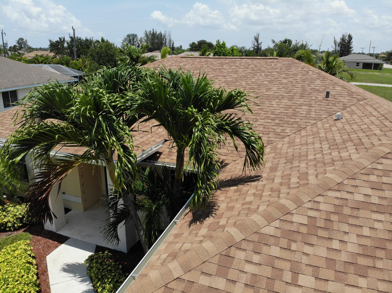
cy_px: 146
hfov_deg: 71.6
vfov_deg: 56.8
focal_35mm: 24
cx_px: 196
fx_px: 272
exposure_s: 1/1111
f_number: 2.8
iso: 101
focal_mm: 4.5
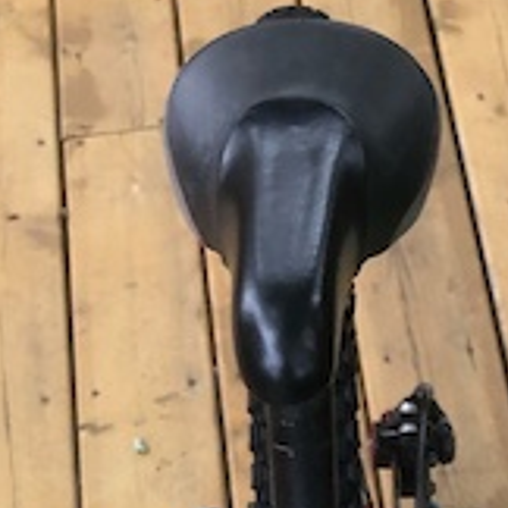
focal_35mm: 122
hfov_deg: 14.3
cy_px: 1003
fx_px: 2026
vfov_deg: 12.6
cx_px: 351
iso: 40
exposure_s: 1/24
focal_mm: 3.99
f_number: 1.8
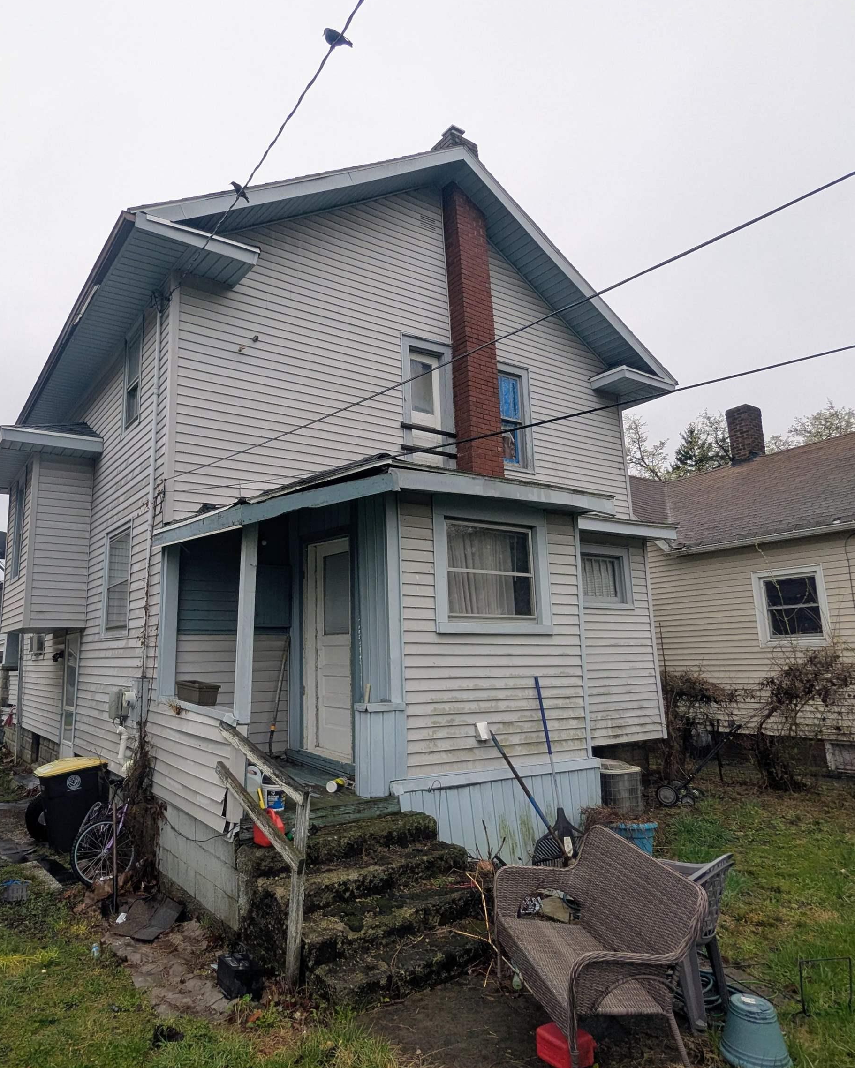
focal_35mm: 21
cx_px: 330
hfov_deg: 64.7
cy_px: 534
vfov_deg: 77.6
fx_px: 664
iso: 50
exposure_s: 1/169
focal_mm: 2.35
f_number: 2.2
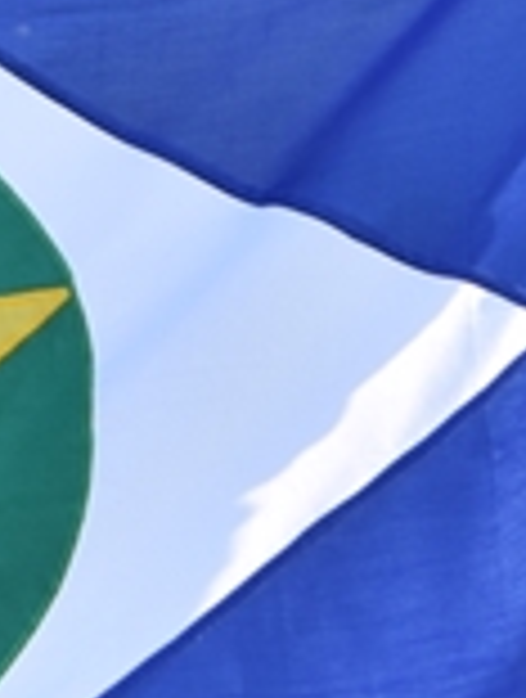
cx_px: -144
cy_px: 189
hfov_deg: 1.9
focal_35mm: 768
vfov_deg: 2.6
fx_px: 15496
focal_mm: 92
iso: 100
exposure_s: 1/200
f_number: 4.5
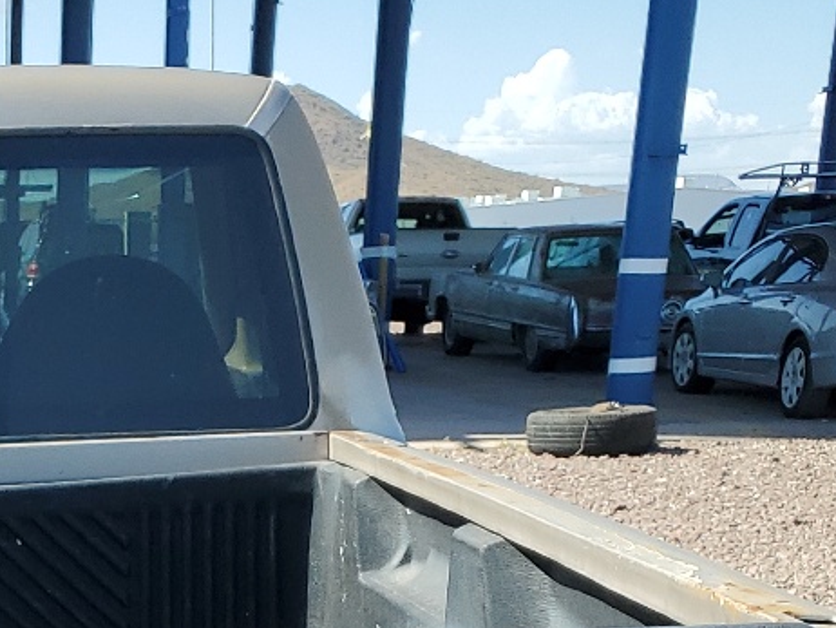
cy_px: 1037
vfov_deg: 14.8
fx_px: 2175
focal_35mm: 90
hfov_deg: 20.4
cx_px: -163
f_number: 1.5
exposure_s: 1/2000
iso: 50
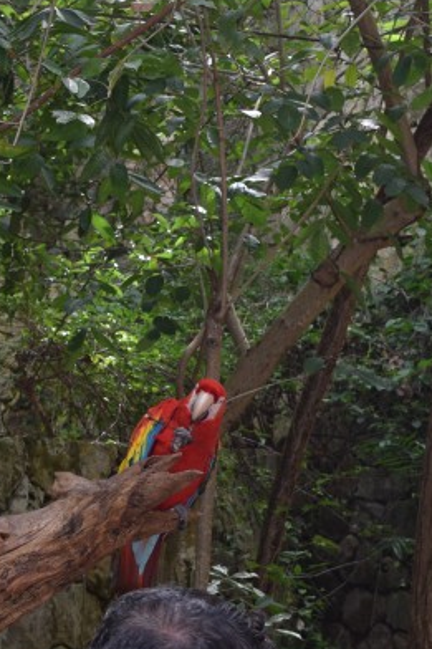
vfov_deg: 21.5
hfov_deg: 14.2
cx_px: -30
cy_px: 508
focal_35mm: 94
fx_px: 1693
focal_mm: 24
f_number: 5.6
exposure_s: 1/125
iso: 280
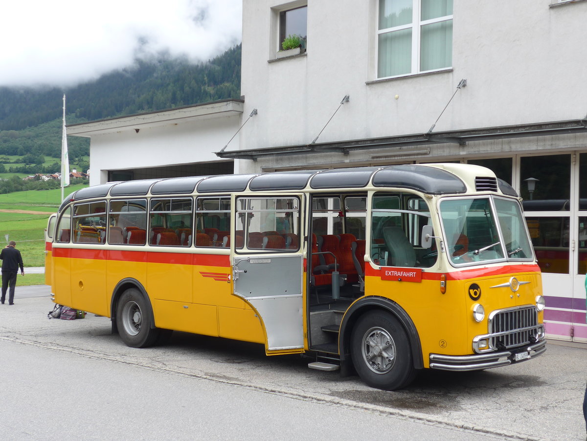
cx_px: 294
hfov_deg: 38.9
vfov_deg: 29.7
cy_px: 220
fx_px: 831
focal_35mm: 49
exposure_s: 1/320
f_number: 3.2
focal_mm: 10.1
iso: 80
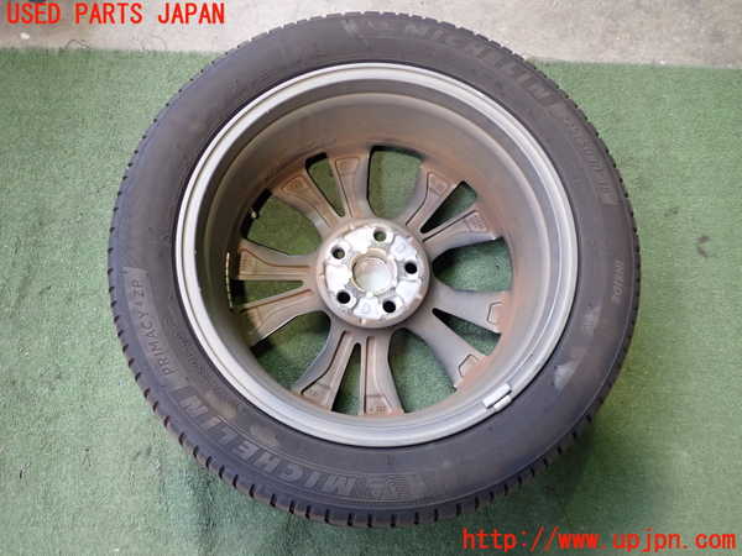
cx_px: 371
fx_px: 643
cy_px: 278
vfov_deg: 46.8
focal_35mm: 30
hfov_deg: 60.0
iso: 320
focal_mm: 5.4
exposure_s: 1/30
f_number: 2.3
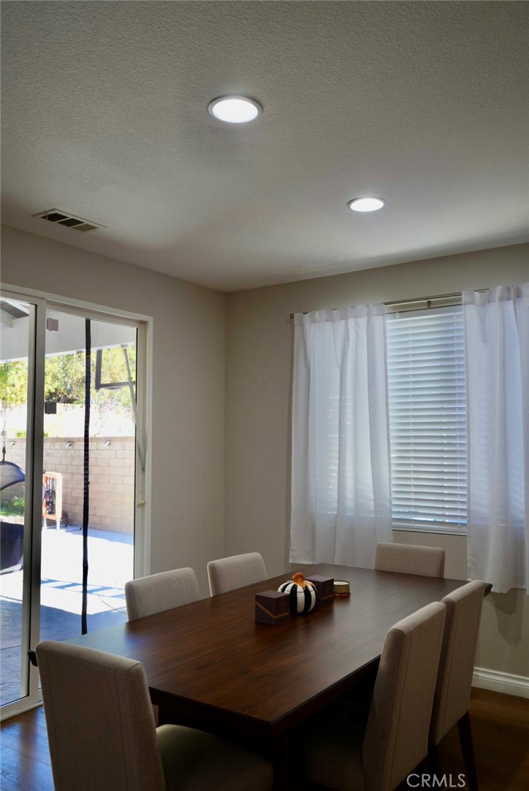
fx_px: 616
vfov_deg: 65.4
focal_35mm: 28
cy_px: 396
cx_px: 264
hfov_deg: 46.5
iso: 160
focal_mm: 28
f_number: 5.6
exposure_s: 1/30
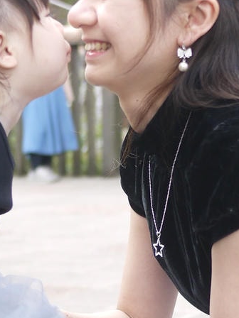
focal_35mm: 143
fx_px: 1316
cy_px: 119
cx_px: 93
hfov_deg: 10.4
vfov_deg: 13.8
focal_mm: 20
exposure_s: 1/800
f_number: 1.8
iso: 160
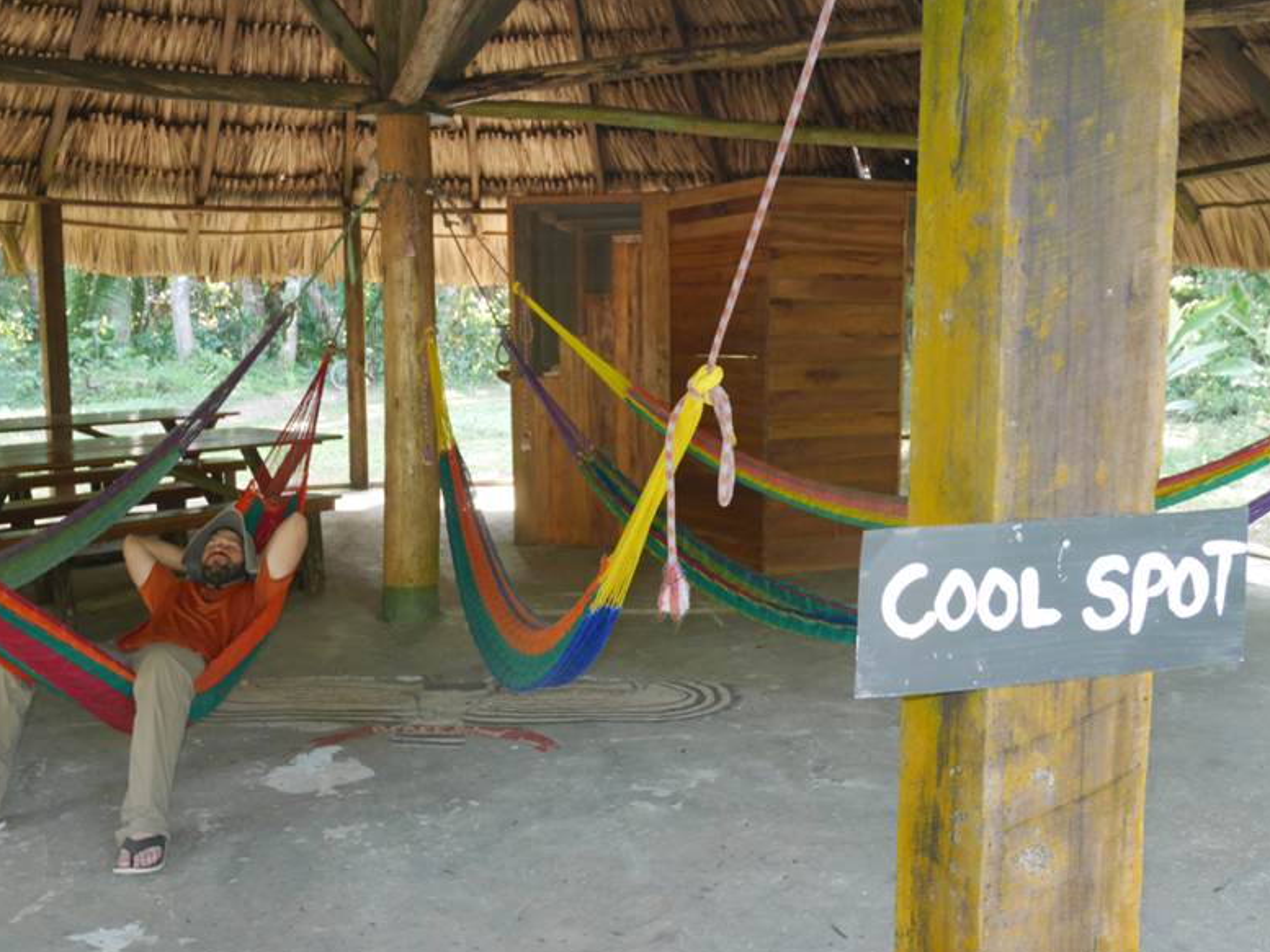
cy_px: 485
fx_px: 1284
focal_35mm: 35
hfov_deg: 52.6
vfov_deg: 40.7
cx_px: 623
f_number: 4.1
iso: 500
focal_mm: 17
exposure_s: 1/50
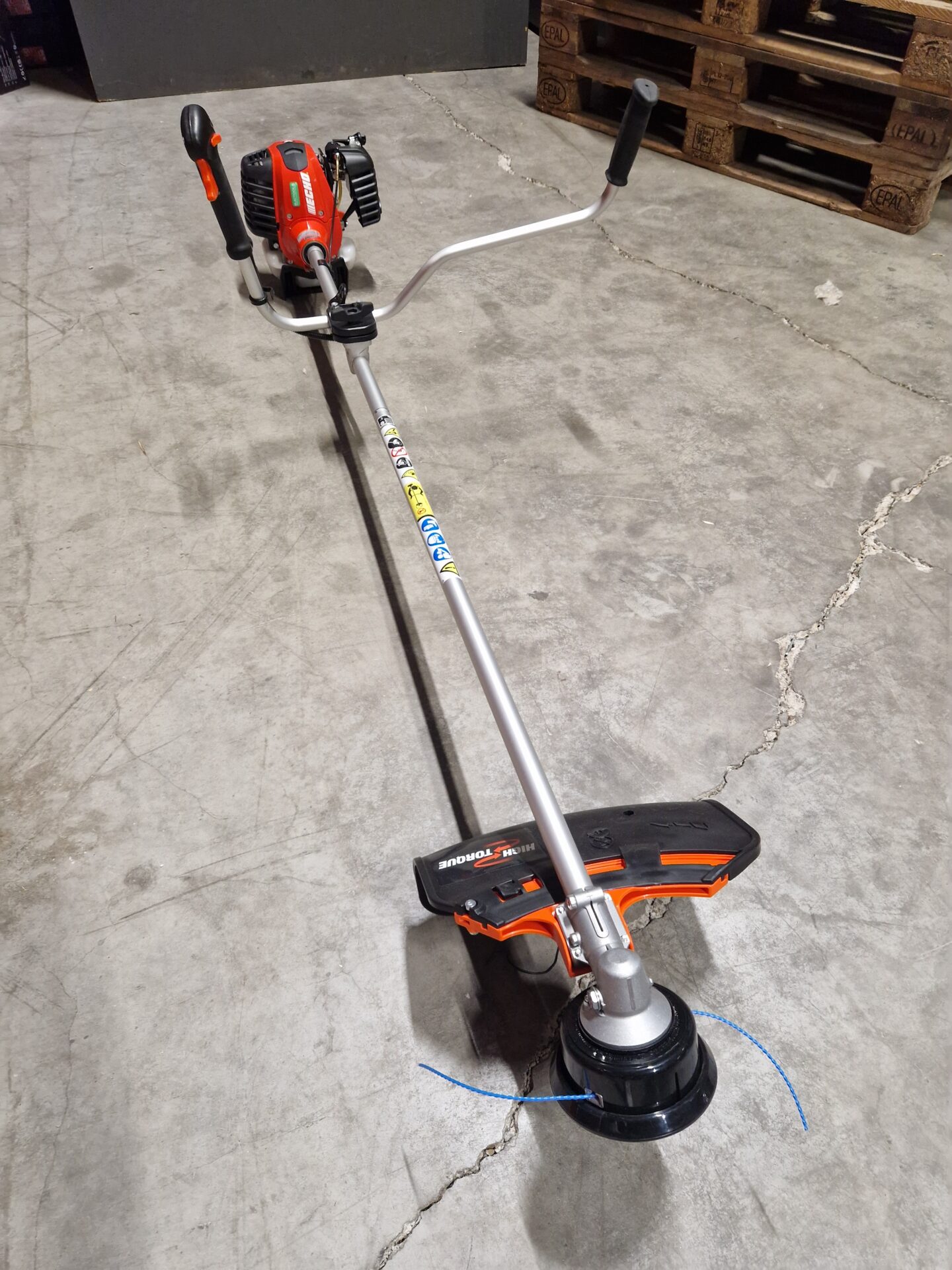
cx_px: 476
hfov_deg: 58.9
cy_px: 635
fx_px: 843
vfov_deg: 73.9
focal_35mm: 23
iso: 64
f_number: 1.8
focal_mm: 5.4
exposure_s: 1/100
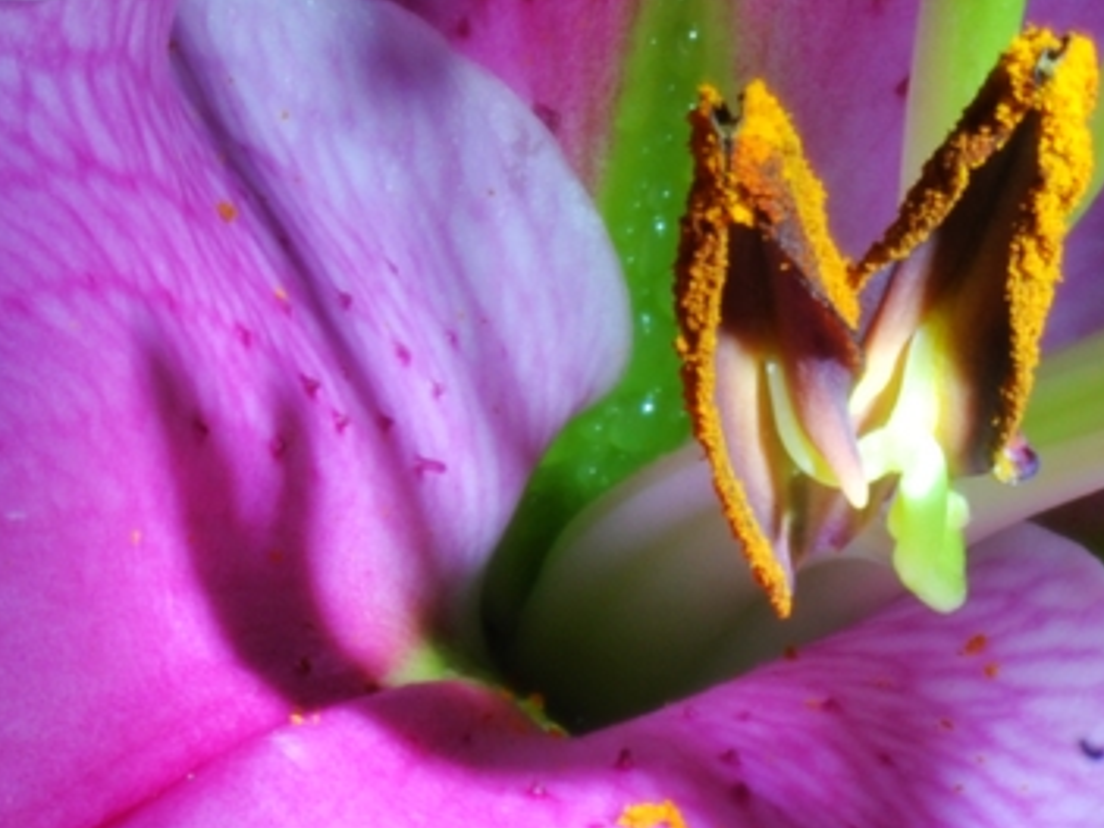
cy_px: 358
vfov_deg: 4.3
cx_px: 1085
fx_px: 10974
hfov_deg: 5.7
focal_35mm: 344
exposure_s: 2.5
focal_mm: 105
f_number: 36
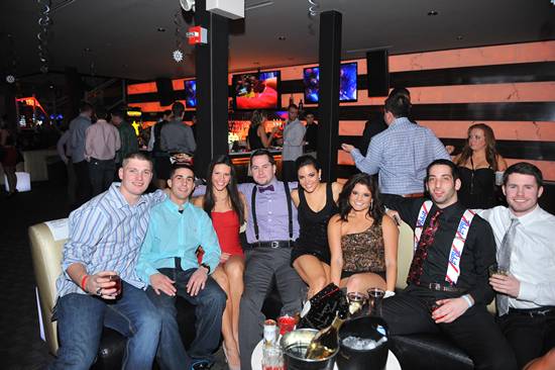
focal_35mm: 24
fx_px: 370
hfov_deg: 73.8
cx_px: 278
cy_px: 185
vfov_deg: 53.1
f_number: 3.5
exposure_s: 1/100
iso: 1000
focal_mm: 24
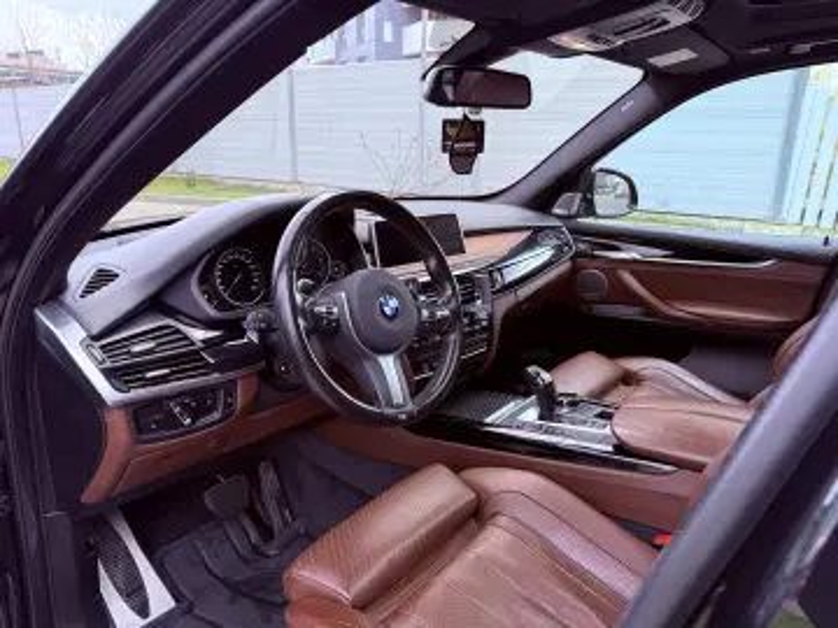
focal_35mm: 24
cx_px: 419
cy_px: 314
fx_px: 581
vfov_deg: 56.8
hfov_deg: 71.6
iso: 64
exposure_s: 1/172
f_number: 1.78
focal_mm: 6.76
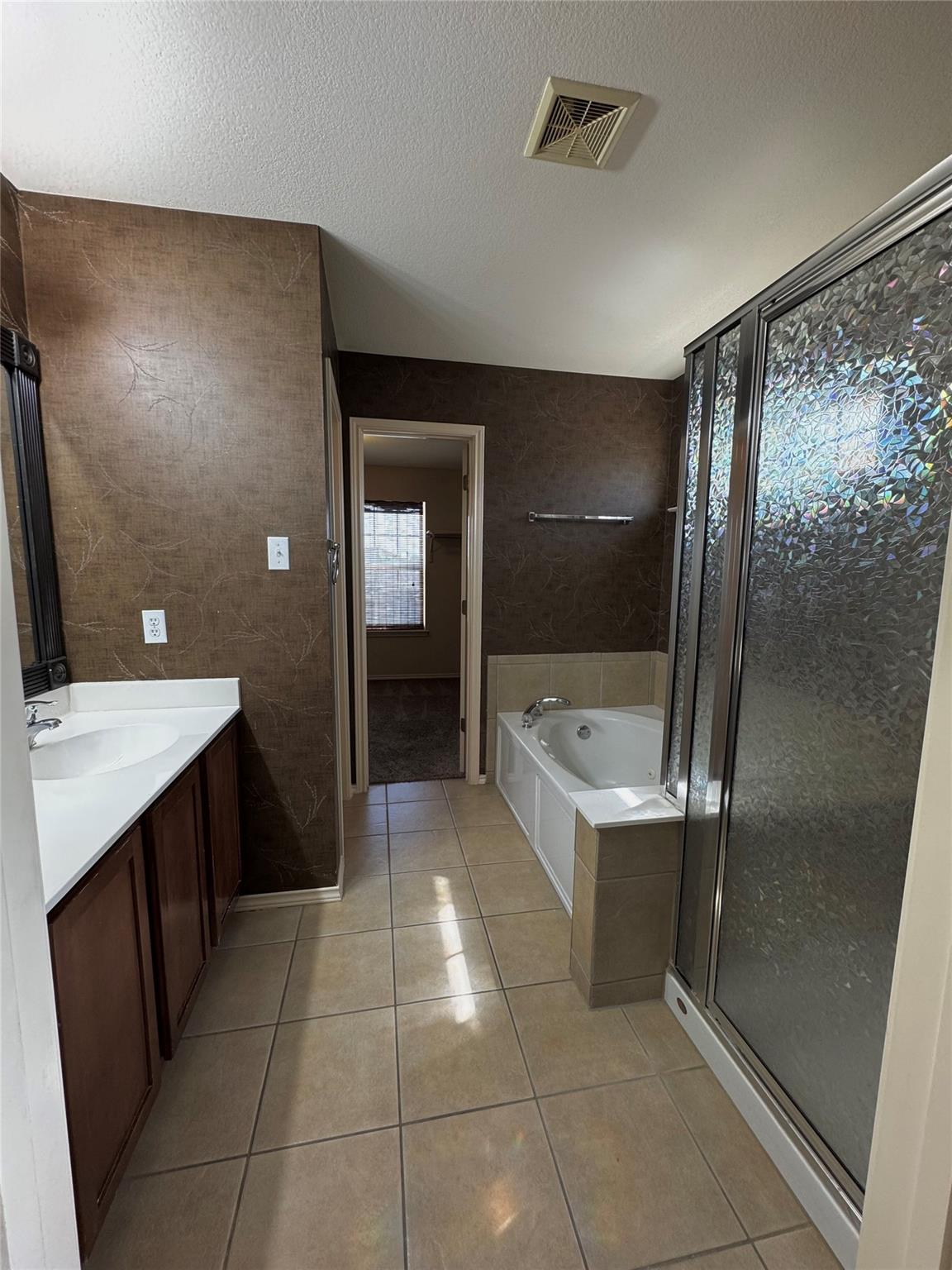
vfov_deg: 102.1
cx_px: 476
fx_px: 513
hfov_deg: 85.7
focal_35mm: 14
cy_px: 635
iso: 200
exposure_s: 1/60
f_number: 2.2
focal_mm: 2.22
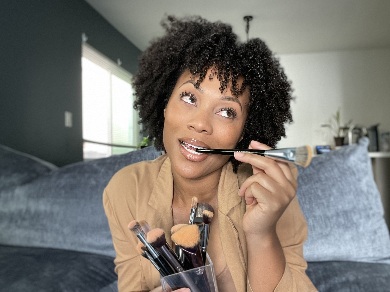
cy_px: 150
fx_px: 349
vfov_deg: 45.4
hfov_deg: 58.3
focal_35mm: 31
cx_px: 200
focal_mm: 2.71
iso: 400
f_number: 2.2
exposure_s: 1/43
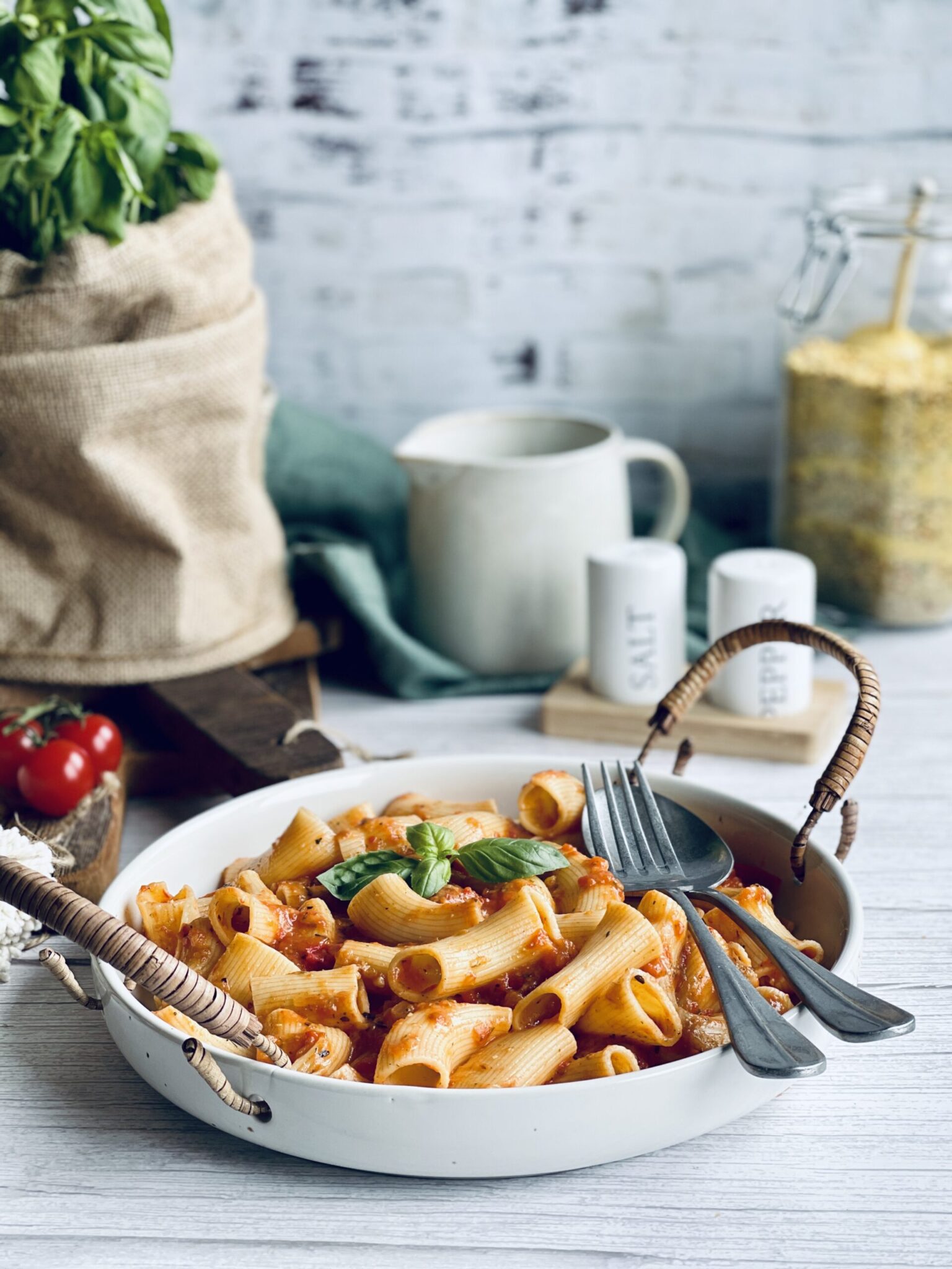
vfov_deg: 30.3
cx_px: 476
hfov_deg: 22.9
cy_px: 634
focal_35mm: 64
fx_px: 2347
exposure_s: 1/121
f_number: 2.2
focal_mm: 7.5
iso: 32
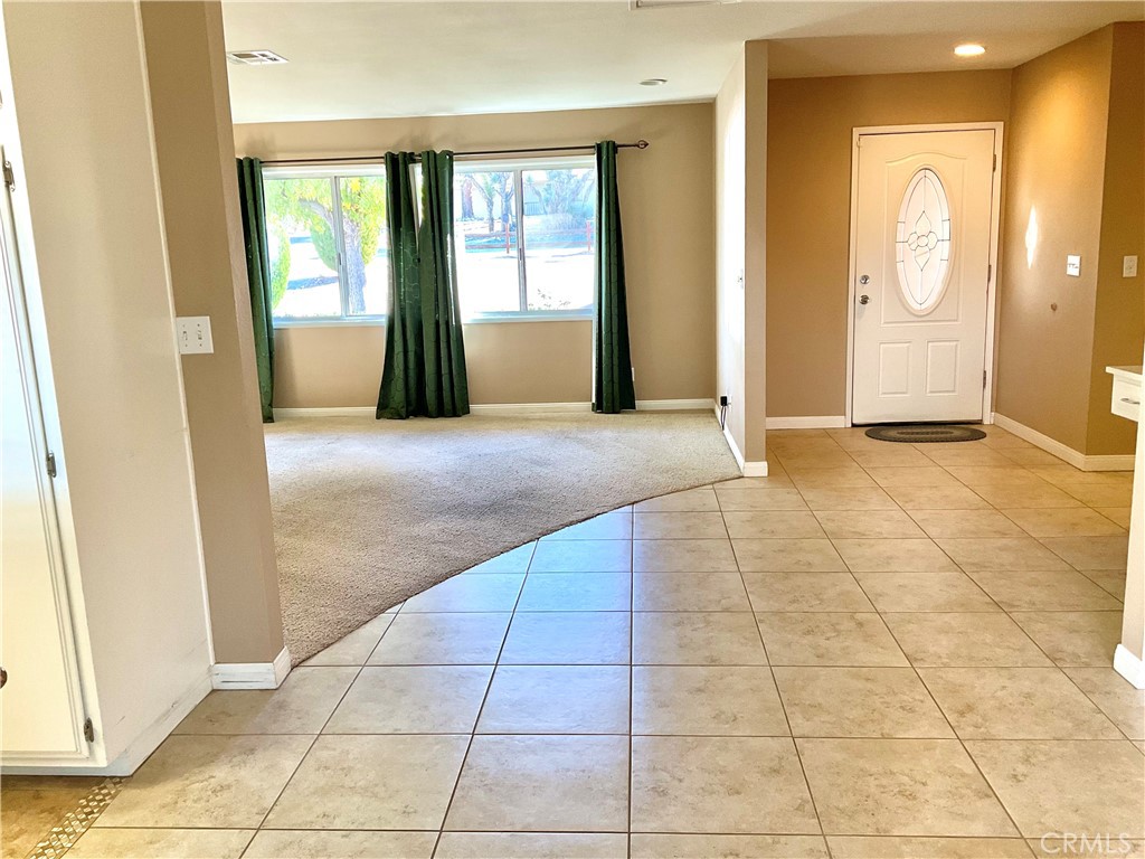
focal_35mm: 29
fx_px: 959
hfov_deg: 61.7
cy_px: 430
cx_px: 572
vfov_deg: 48.2
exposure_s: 1/60
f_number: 1.8
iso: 64
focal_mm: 3
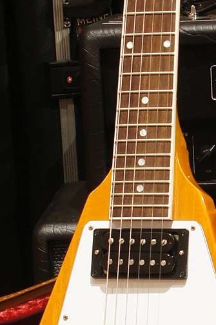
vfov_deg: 10.1
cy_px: 216
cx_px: 190
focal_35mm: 204
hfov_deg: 6.7
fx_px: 1842
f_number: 8
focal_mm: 30
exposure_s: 1/5
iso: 400
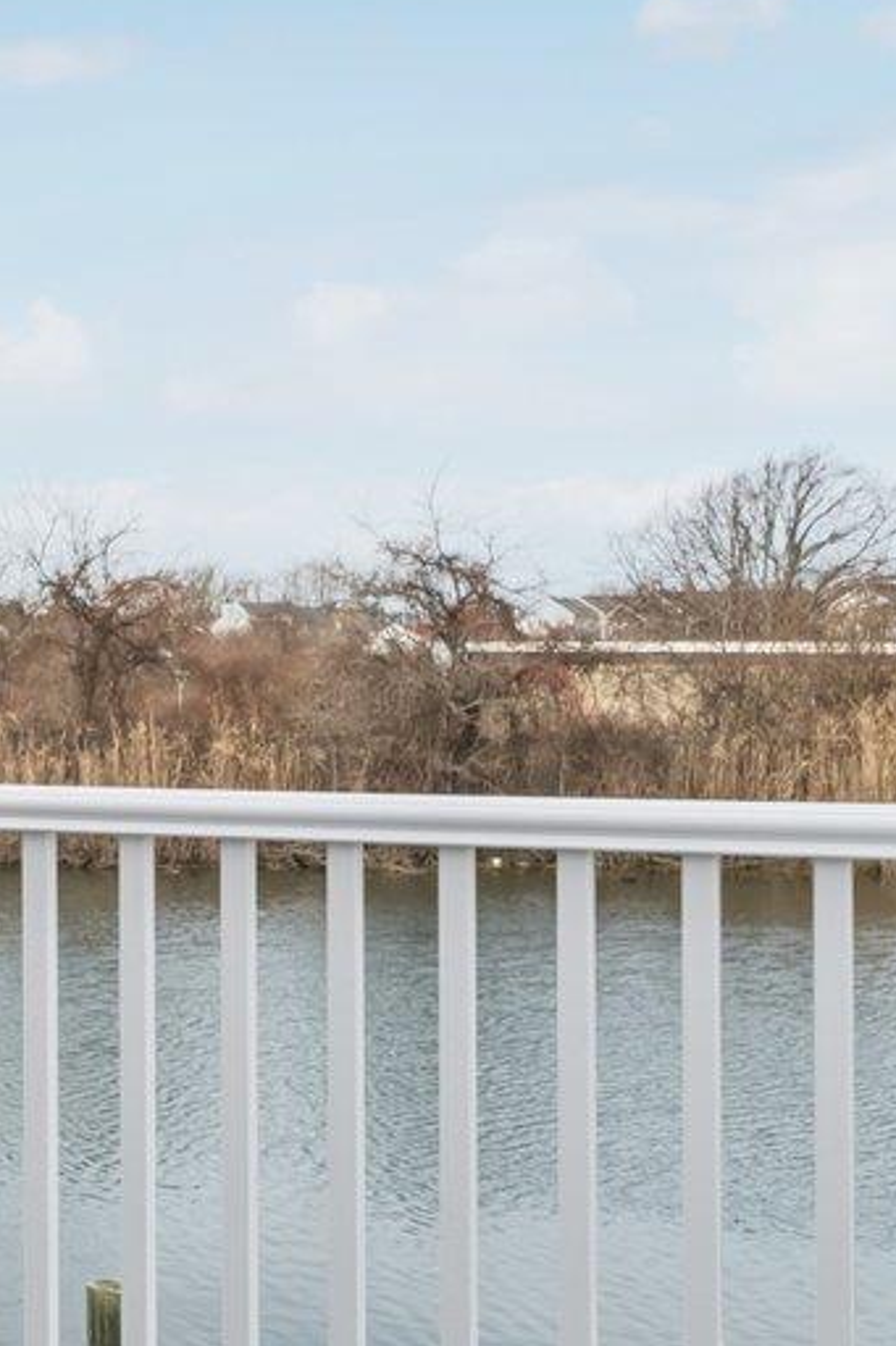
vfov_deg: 31.4
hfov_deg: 18.2
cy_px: 748
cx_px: -549
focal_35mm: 64
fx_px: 2391
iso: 160
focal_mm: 16
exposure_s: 1/320
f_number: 8
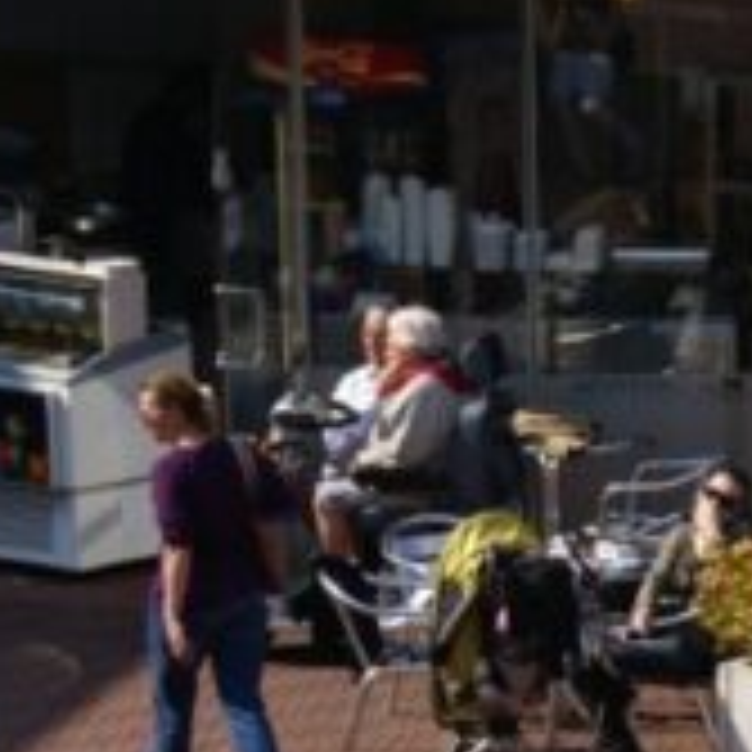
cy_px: 736
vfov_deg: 5.4
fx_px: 7890
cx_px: 1220
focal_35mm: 321
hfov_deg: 5.4
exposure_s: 1/160
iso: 100
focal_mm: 70
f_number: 10
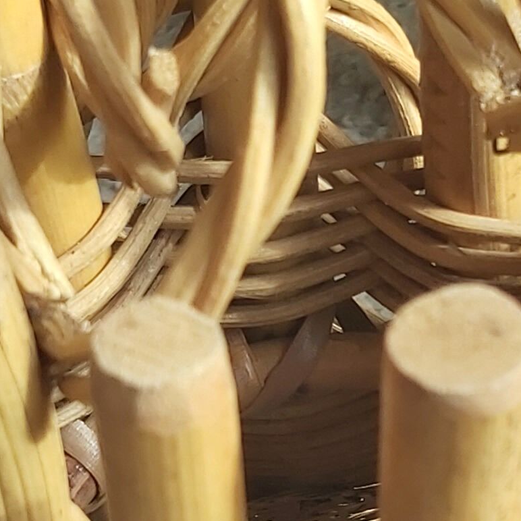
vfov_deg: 14.5
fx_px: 2043
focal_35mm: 120
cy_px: 356
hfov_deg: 14.5
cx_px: 371
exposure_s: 1/178
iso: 64
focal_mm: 3.92
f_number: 1.7
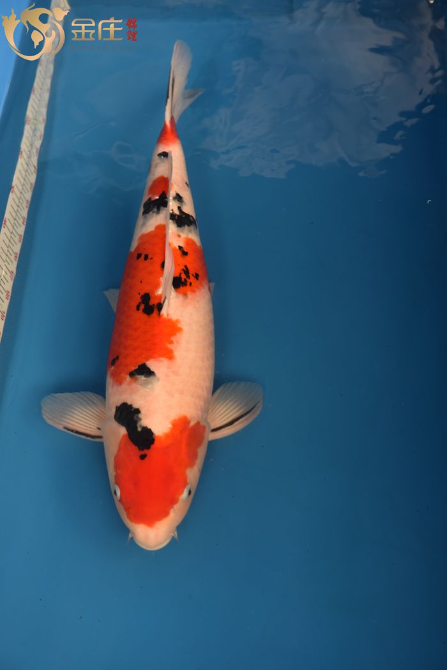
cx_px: 224
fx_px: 893
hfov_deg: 28.1
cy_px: 335
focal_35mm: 48
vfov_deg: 41.1
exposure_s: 1/60
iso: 400
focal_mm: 48
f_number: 4
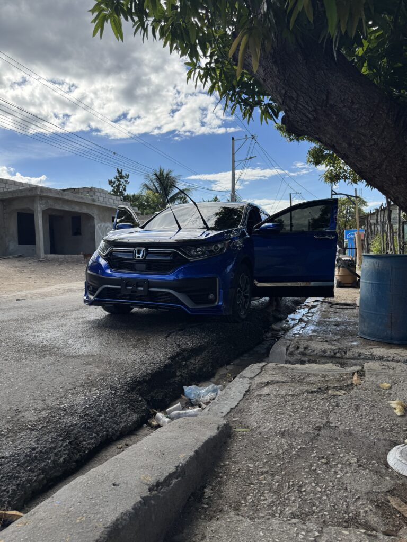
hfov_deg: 56.8
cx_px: 204
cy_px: 271
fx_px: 376
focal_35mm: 24
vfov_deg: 71.6
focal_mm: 6.76
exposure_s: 1/3597
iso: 80
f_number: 1.78
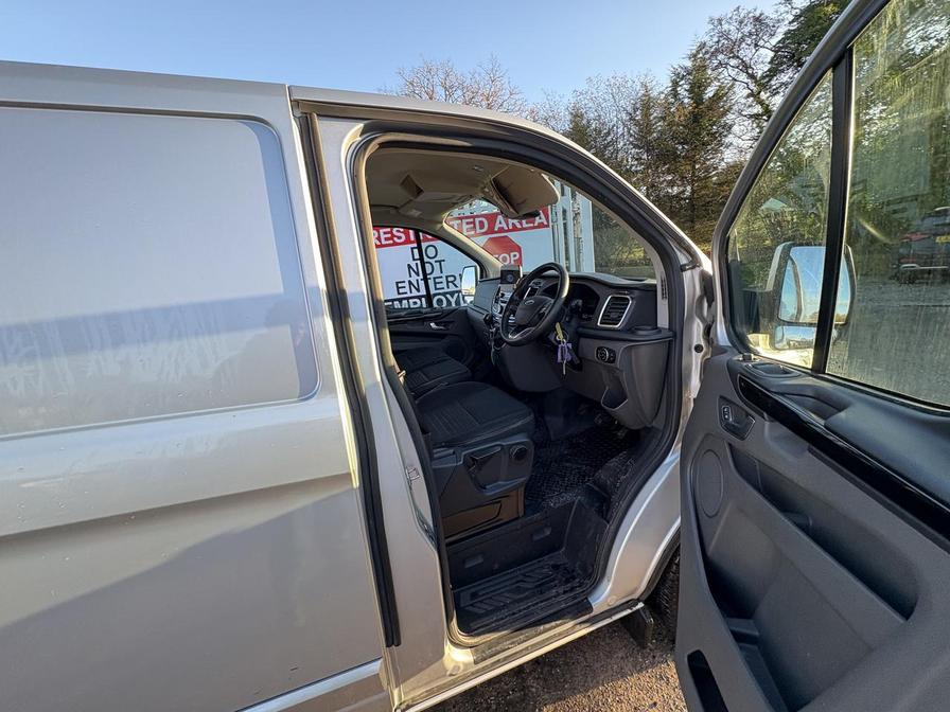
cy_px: 356
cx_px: 475
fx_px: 384
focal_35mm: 14
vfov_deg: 85.7
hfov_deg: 102.1
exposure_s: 1/99
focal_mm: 2.22
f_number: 2.2
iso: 64
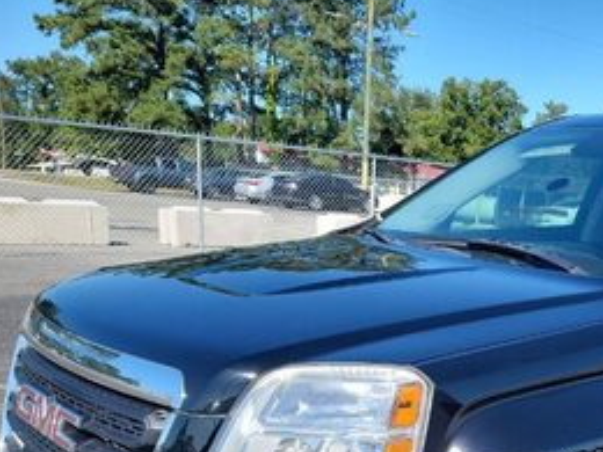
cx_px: 550
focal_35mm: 48
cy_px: 415
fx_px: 836
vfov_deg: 28.9
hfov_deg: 37.0
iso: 50
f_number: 1.8
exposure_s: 1/570
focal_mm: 6.7
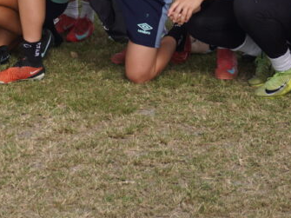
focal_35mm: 149
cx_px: -17
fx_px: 1251
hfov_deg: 13.1
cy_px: -127
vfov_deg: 9.6
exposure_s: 1/1250
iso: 160
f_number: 4.5
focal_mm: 27
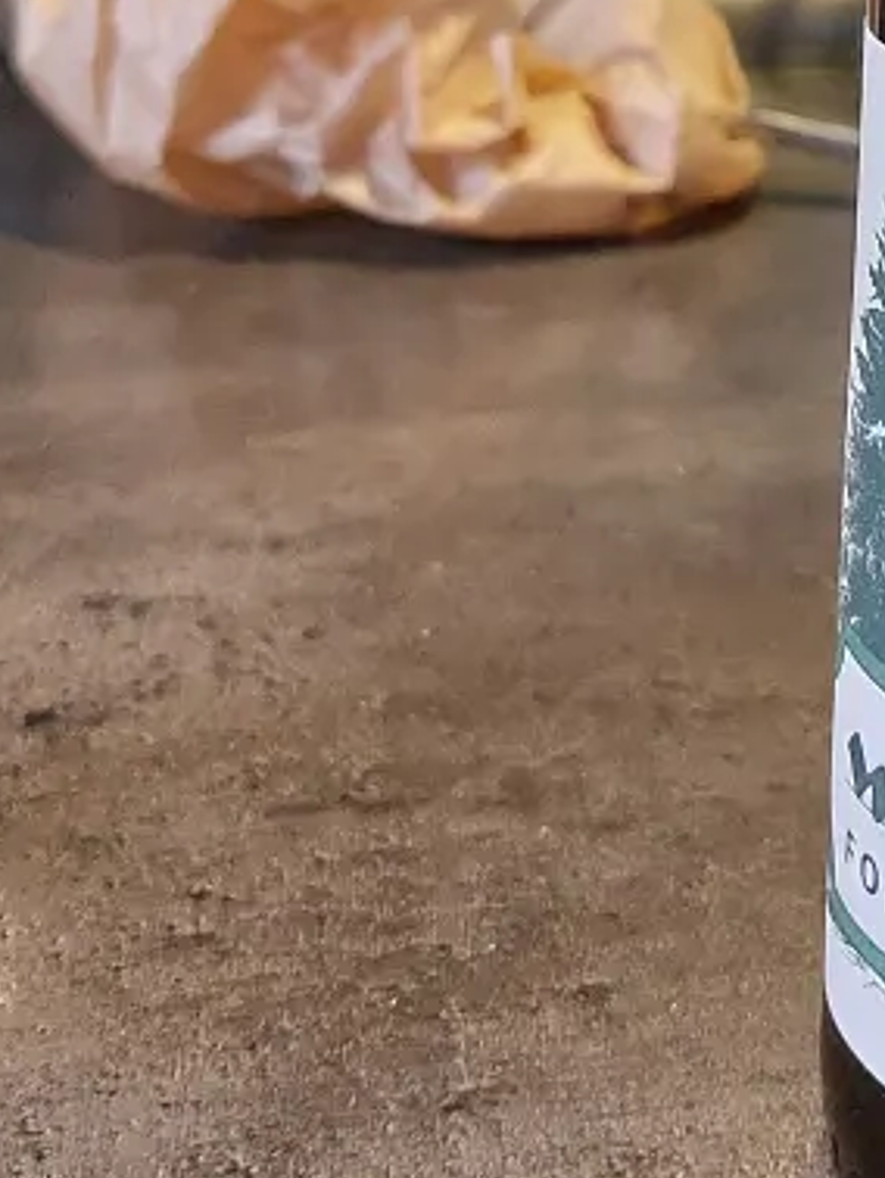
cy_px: 203
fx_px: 2213
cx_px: 926
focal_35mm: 65
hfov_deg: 21.6
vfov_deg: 29.0
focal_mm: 5.23
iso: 500
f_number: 1.8
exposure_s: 1/33
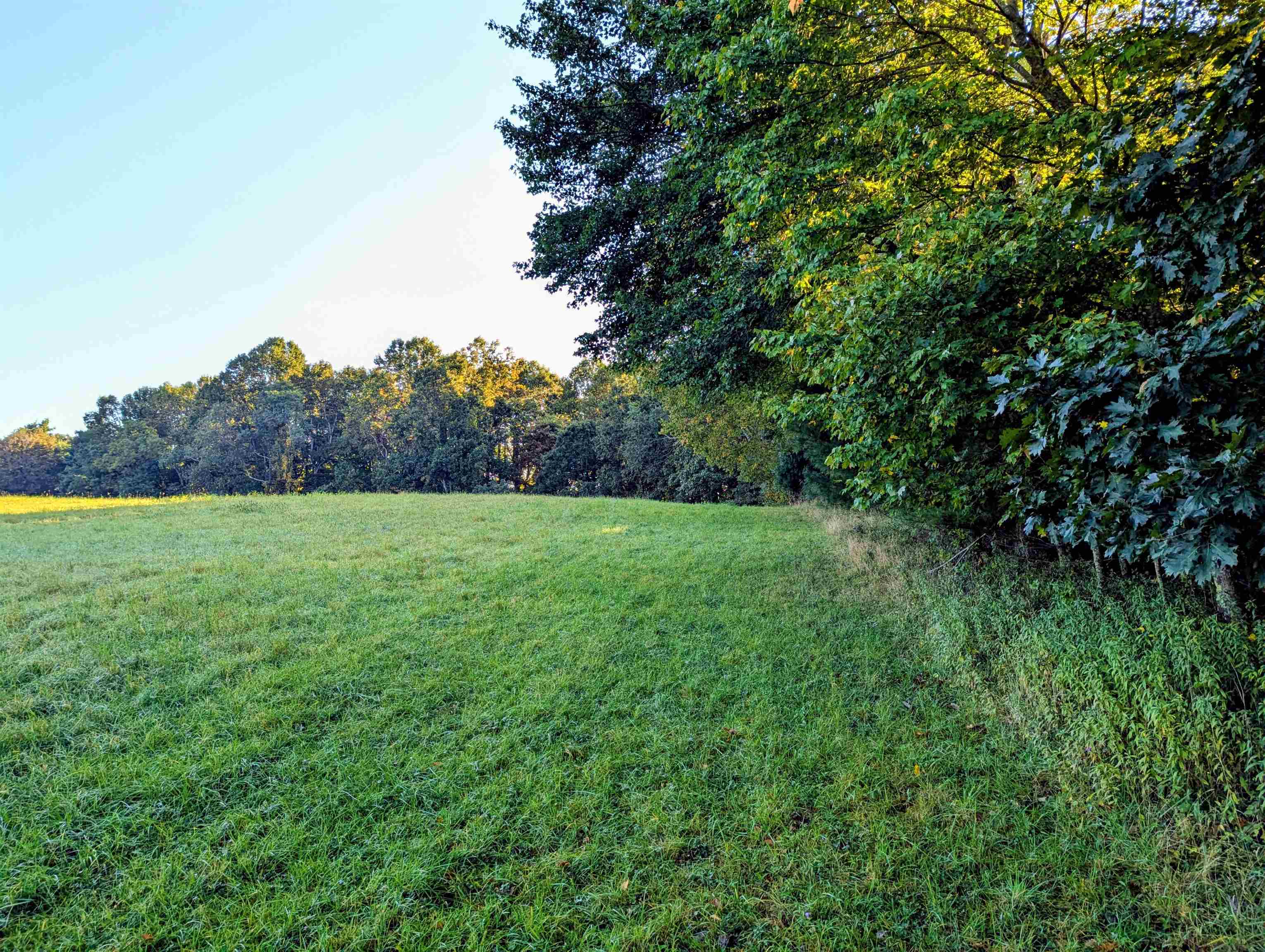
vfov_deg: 56.9
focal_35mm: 24
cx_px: 632
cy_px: 476
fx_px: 878
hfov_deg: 71.5
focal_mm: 6.81
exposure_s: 1/354
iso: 39
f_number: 1.85
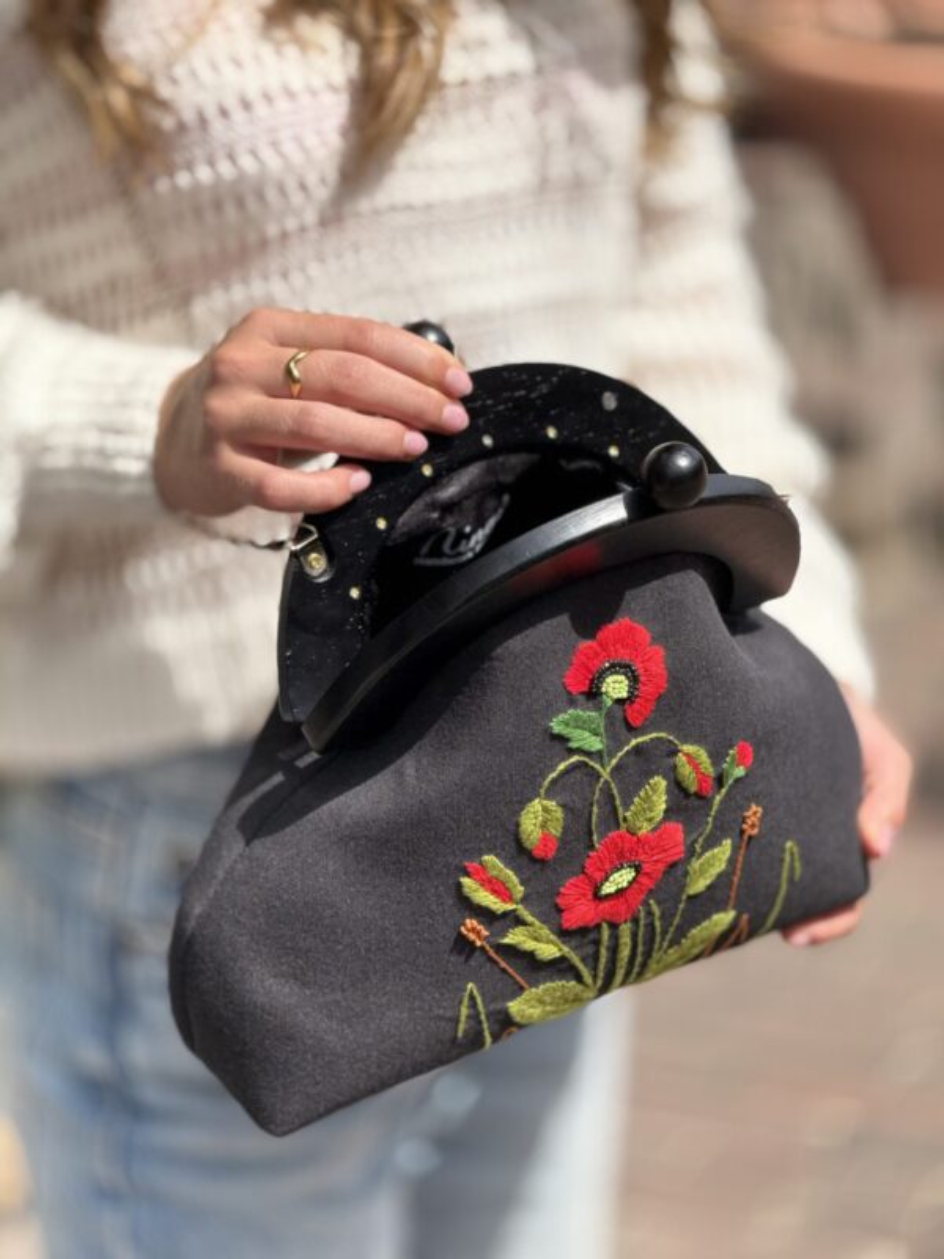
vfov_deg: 16.4
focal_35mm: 120
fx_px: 4363
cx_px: 472
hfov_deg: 12.3
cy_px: 630
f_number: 2.8
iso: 64
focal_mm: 15.66
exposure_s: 1/638
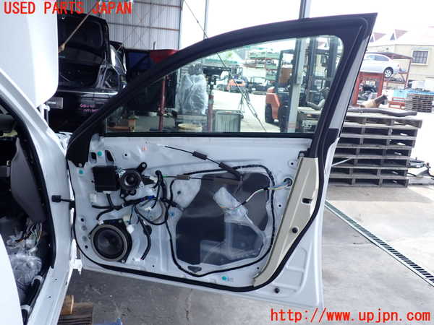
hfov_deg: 60.0
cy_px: 162
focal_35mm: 30
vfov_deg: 46.8
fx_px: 376
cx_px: 217
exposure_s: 1/400
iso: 100
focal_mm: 5.4
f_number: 2.3
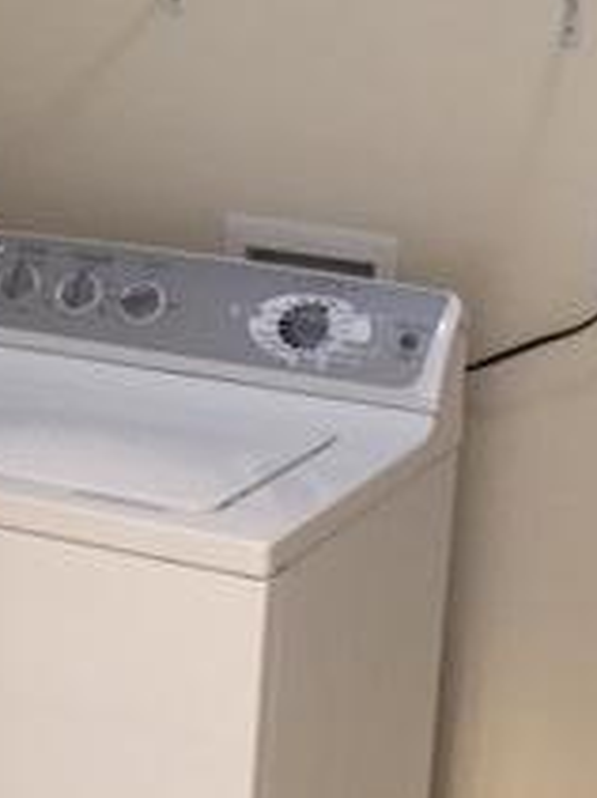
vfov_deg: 22.2
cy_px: 299
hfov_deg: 16.6
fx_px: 2026
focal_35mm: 88
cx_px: 125
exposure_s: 1/24
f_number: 2.2
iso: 250
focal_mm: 4.15
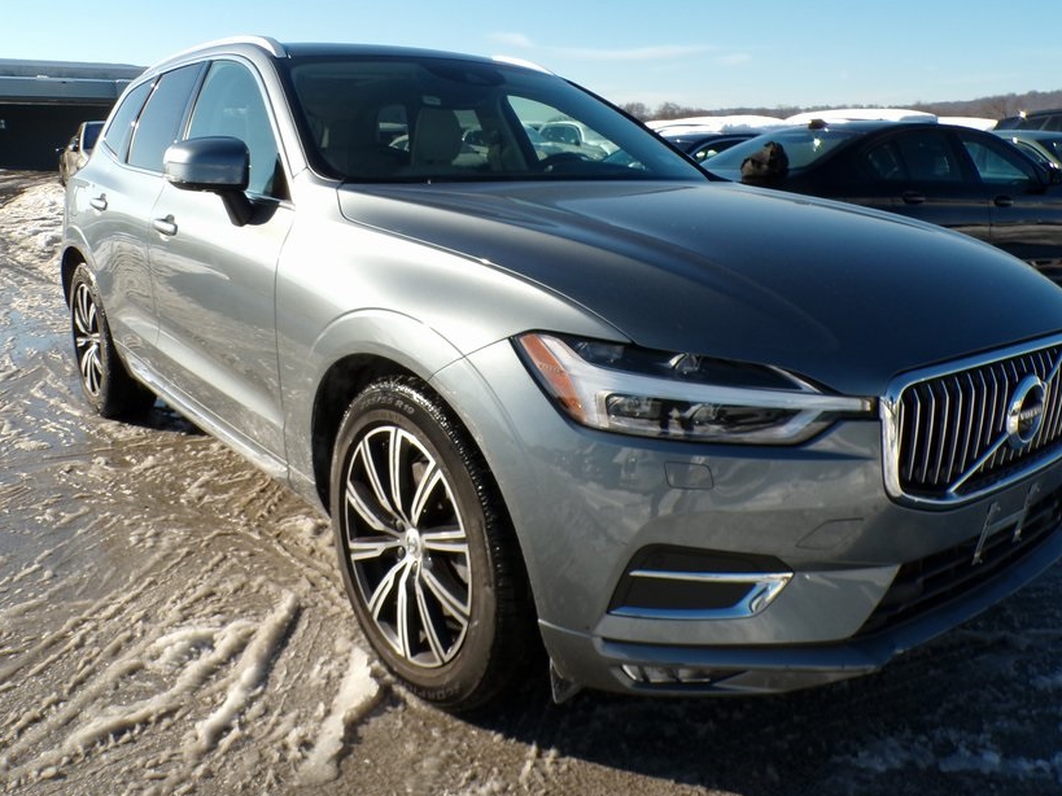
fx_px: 920
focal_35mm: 30
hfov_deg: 60.0
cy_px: 390
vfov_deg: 46.8
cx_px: 545
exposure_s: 1/680
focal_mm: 4.3
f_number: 4.4
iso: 100
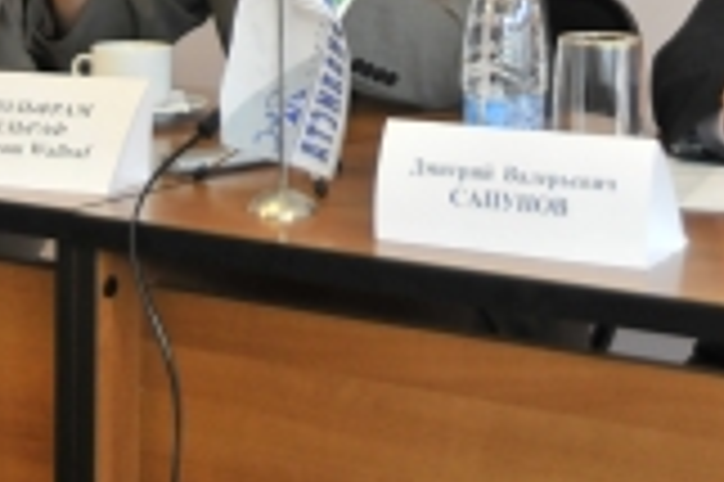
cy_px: -214
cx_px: 531
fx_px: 2150
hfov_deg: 19.0
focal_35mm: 107
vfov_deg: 12.2
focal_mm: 24
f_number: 2.8
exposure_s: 1/100
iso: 800
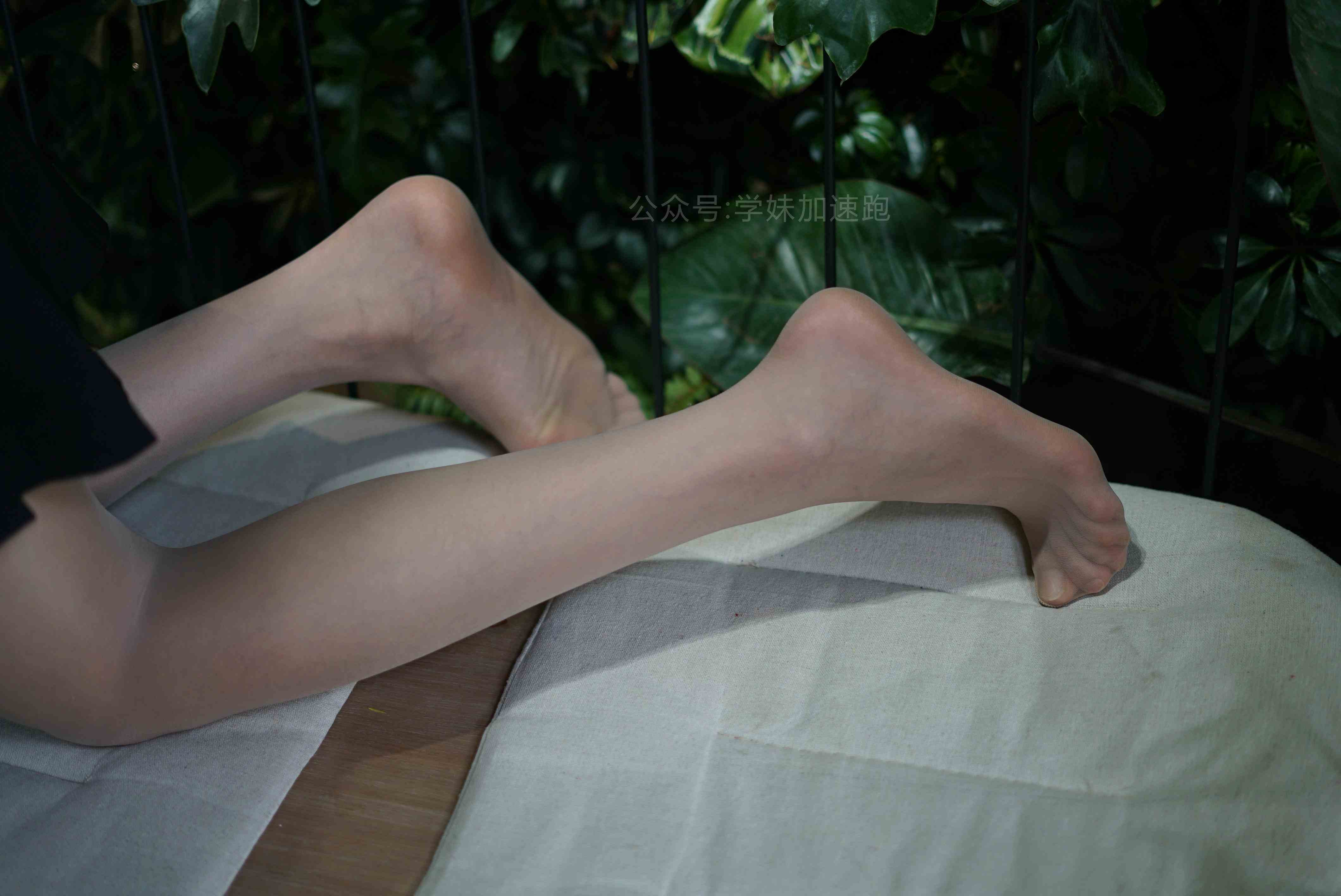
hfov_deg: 39.6
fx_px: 1863
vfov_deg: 27.0
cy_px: 448
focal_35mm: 50
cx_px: 670
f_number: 1.8
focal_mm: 50
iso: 200
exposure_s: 1/200
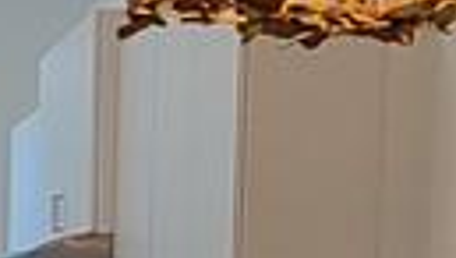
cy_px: 385
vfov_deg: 10.5
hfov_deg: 14.9
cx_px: -502
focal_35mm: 112
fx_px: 1356
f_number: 2.2
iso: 80
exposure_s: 1/59
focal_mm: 1.74
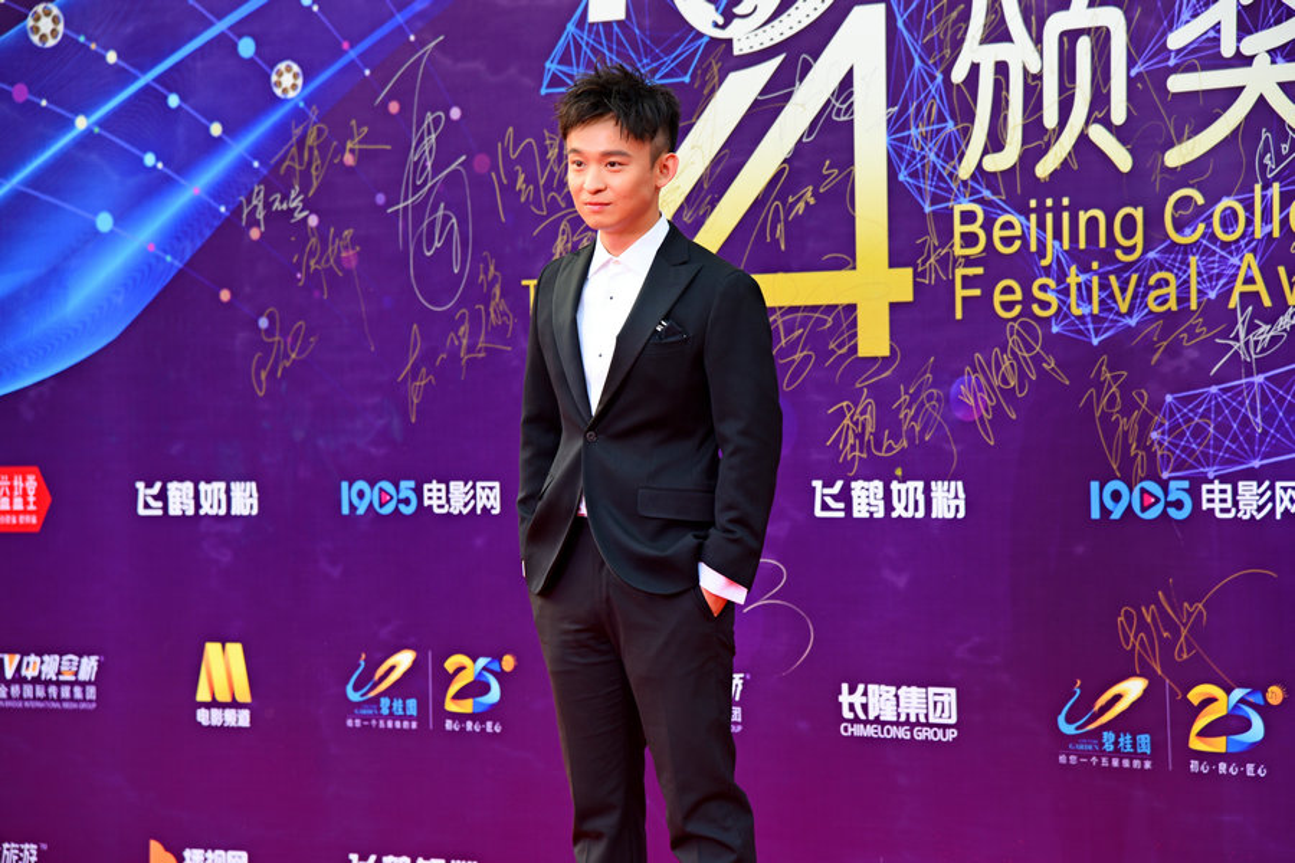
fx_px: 4316
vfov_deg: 11.4
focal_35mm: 120
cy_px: 432
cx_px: 648
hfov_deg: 17.1
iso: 400
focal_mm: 120
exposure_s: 1/125
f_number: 5.6
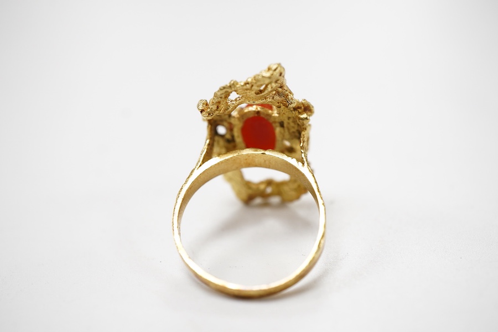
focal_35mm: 45
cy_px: 166
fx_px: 622
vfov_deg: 29.9
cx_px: 249
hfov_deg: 43.6
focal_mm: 30
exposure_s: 1/125
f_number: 9
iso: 1250
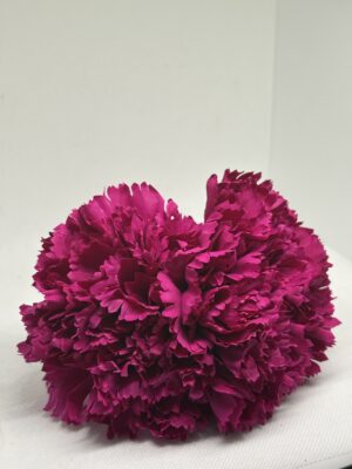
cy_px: 234
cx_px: 176
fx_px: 705
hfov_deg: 28.0
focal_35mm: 52
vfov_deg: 36.8
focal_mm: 5.96
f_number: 1.6
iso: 25
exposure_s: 1/100
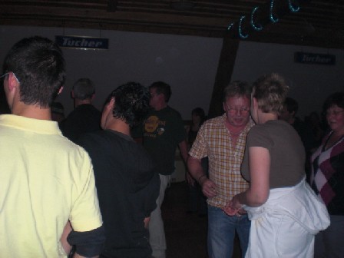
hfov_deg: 49.0
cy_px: 129
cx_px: 172
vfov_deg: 37.7
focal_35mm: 38
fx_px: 378
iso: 200
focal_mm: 6.3
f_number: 3.1
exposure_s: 1/60
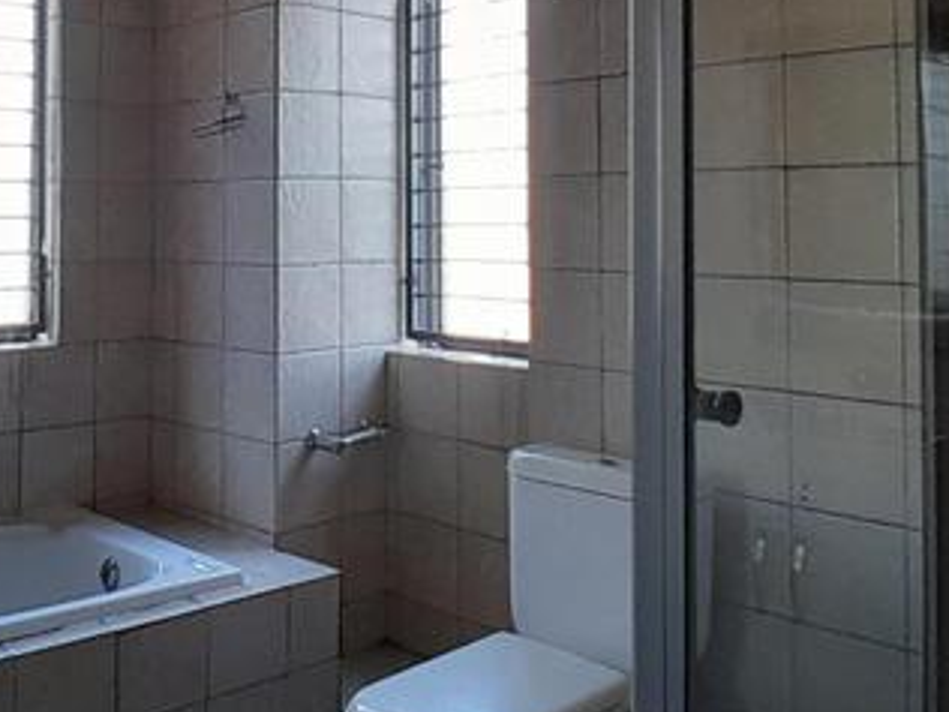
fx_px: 1179
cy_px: 159
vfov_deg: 32.8
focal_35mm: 43
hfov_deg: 43.0
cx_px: 288
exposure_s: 1/50
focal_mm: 1.46
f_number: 2.2
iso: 100
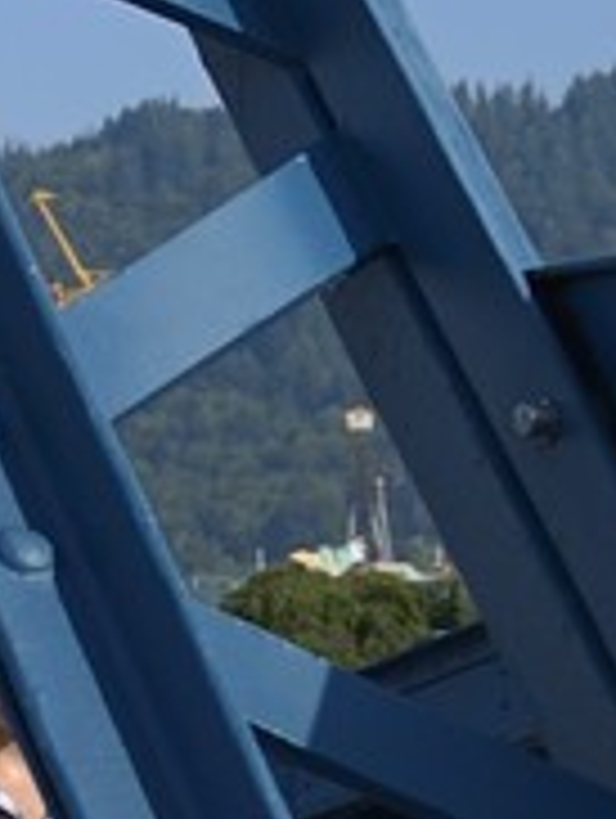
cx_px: -2280
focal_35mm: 287
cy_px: 189
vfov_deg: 6.9
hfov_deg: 4.5
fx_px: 6794
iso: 100
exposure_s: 1/400
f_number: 5.6
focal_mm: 34
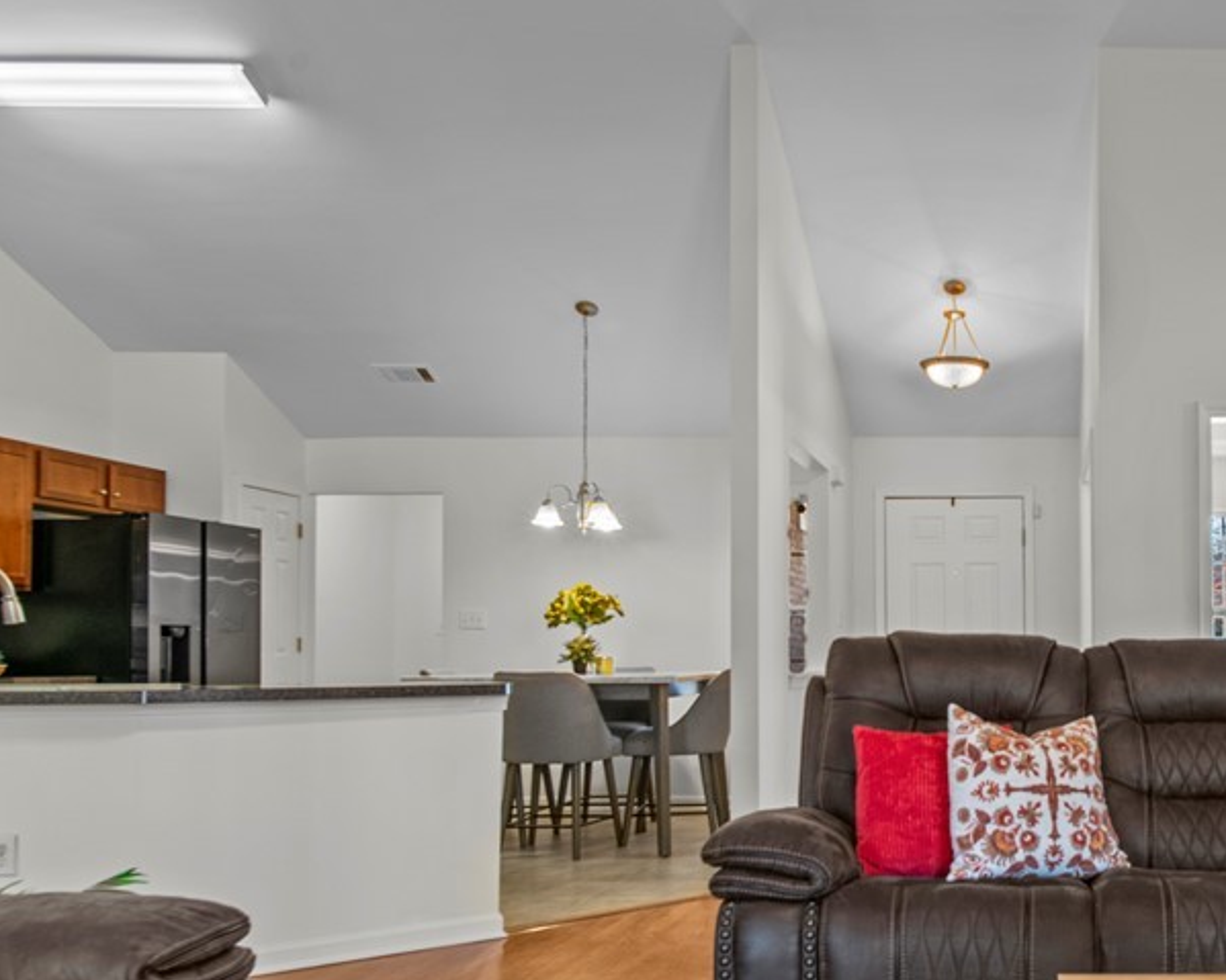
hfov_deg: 48.0
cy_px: 583
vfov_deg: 43.2
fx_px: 1233
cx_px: 1076
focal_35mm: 34
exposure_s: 1/2.5
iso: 200
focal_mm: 20
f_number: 8
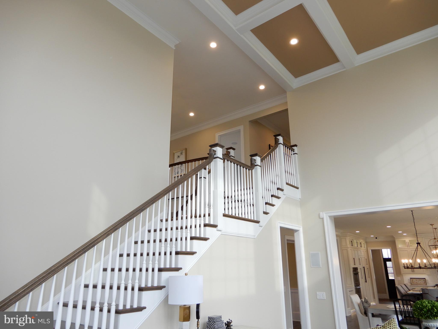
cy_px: 164
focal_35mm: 24
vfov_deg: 56.8
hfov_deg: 71.6
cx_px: 219
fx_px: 304
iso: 110
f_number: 3.4
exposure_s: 1/60
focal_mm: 4.3
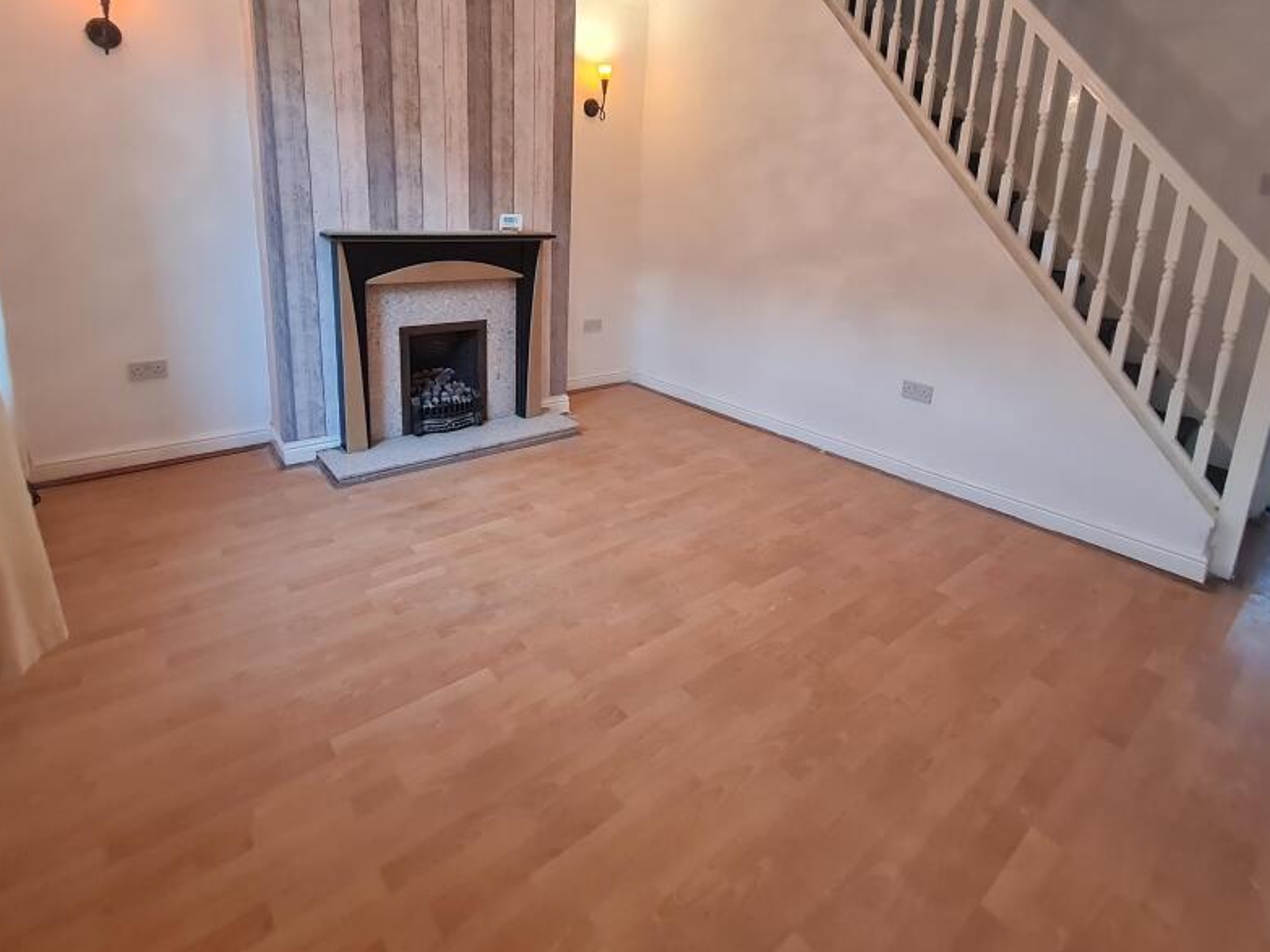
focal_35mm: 17
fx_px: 624
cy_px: 354
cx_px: 611
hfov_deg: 91.0
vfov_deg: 73.4
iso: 250
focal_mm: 1.74
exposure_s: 1/50
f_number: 2.2
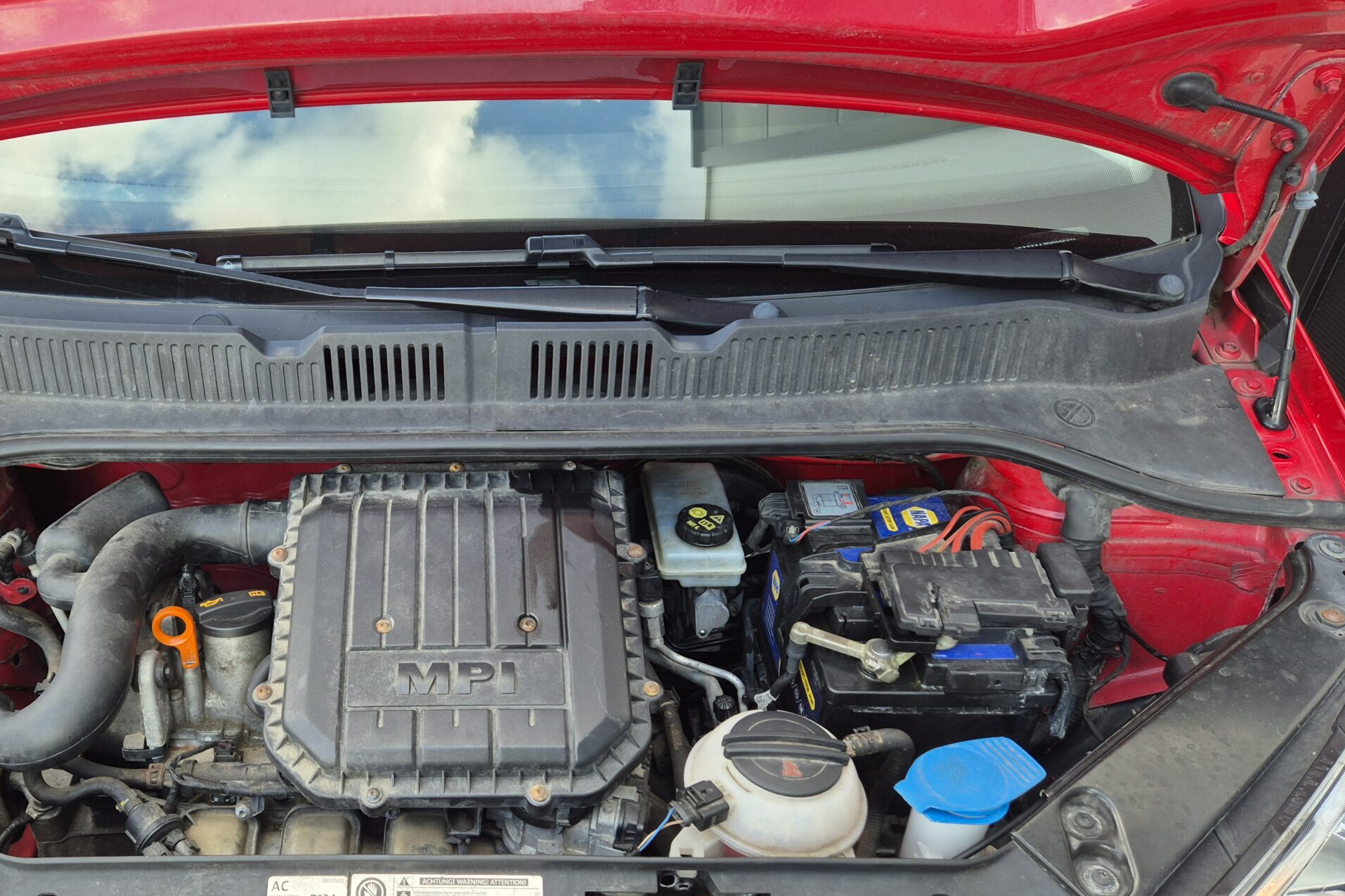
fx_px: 1195
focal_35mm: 32
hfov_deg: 57.5
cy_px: 529
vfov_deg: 41.0
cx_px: 450
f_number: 1.8
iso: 40
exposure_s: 1/180
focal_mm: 5.4
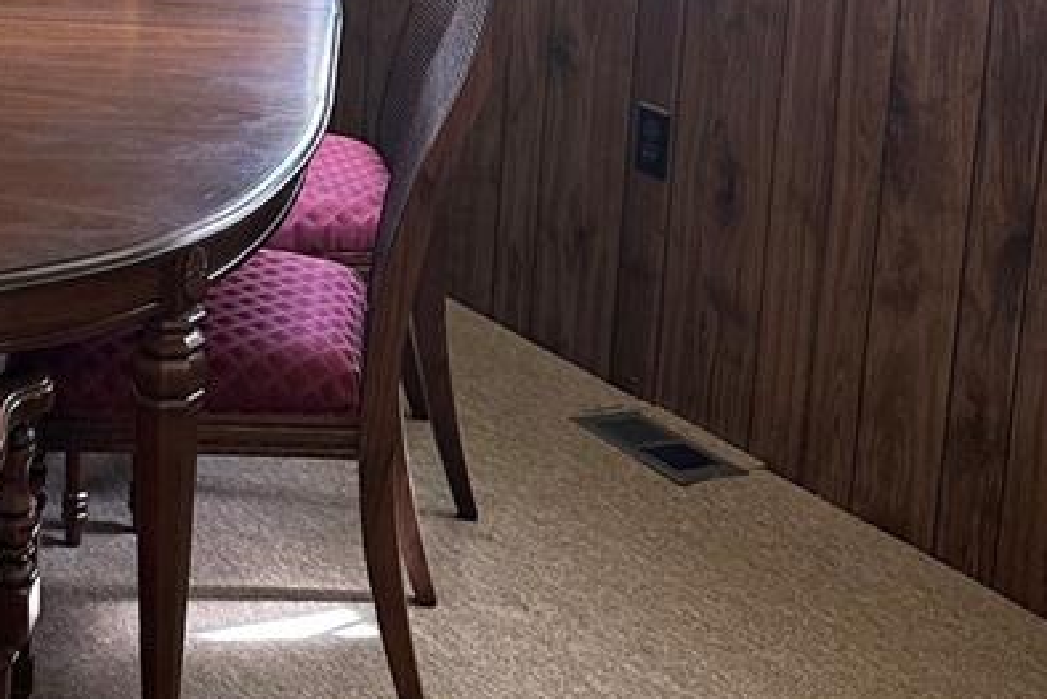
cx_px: 74
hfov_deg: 25.7
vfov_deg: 17.3
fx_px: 2211
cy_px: -93
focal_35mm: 76
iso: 200
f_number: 1.78
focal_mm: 6.86
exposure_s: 1/120
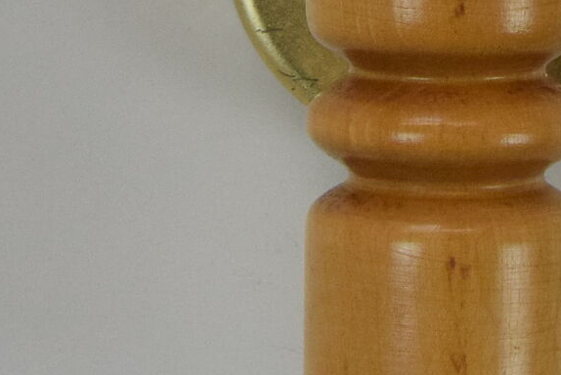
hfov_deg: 8.2
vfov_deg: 5.5
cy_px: -178
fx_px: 3900
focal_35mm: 250
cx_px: 424
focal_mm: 32
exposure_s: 1/320
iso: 1600
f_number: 11
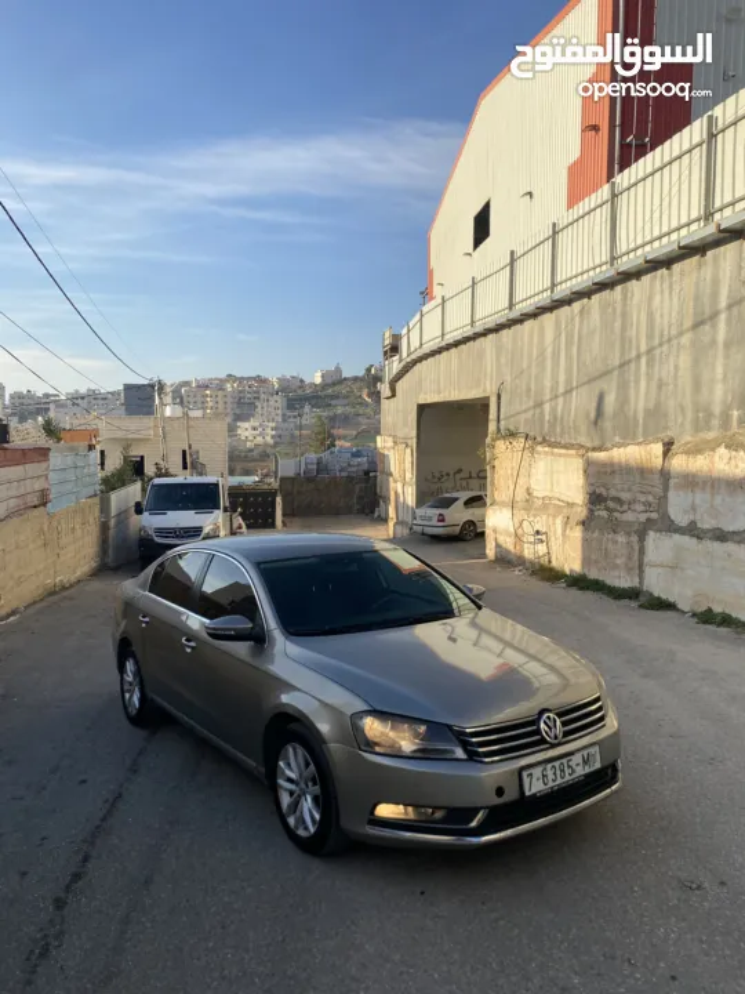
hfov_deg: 53.1
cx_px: 372
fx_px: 746
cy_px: 497
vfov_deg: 67.3
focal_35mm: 26
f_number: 1.8
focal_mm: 4.25
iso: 32
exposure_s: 1/2410
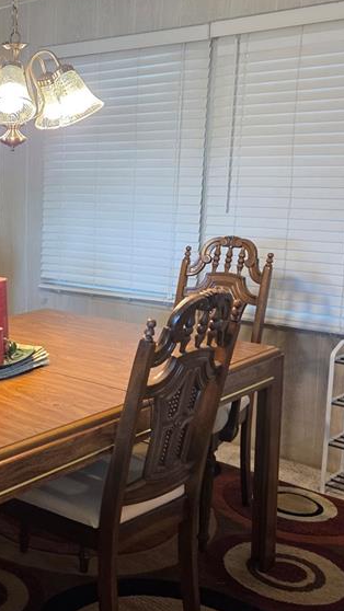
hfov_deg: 23.9
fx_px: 746
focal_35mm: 46
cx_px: -56
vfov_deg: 44.6
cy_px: 306
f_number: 1.8
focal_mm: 5.4
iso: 320
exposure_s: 1/120
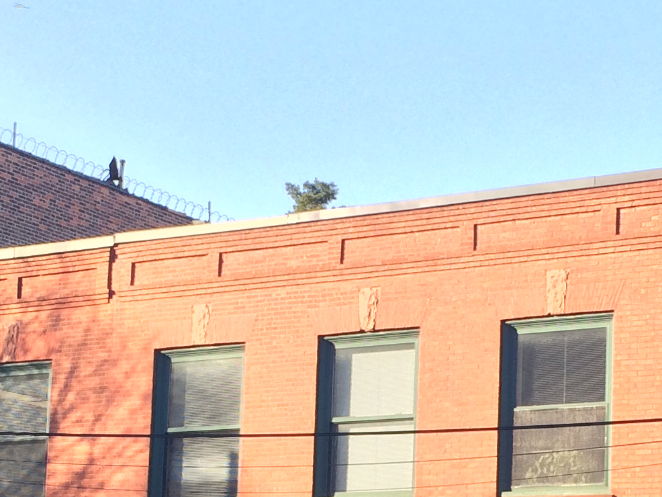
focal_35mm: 96
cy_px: 506
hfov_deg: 20.3
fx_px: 1836
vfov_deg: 15.1
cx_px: 479
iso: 32
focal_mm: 4.15
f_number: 2.2
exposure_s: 1/391
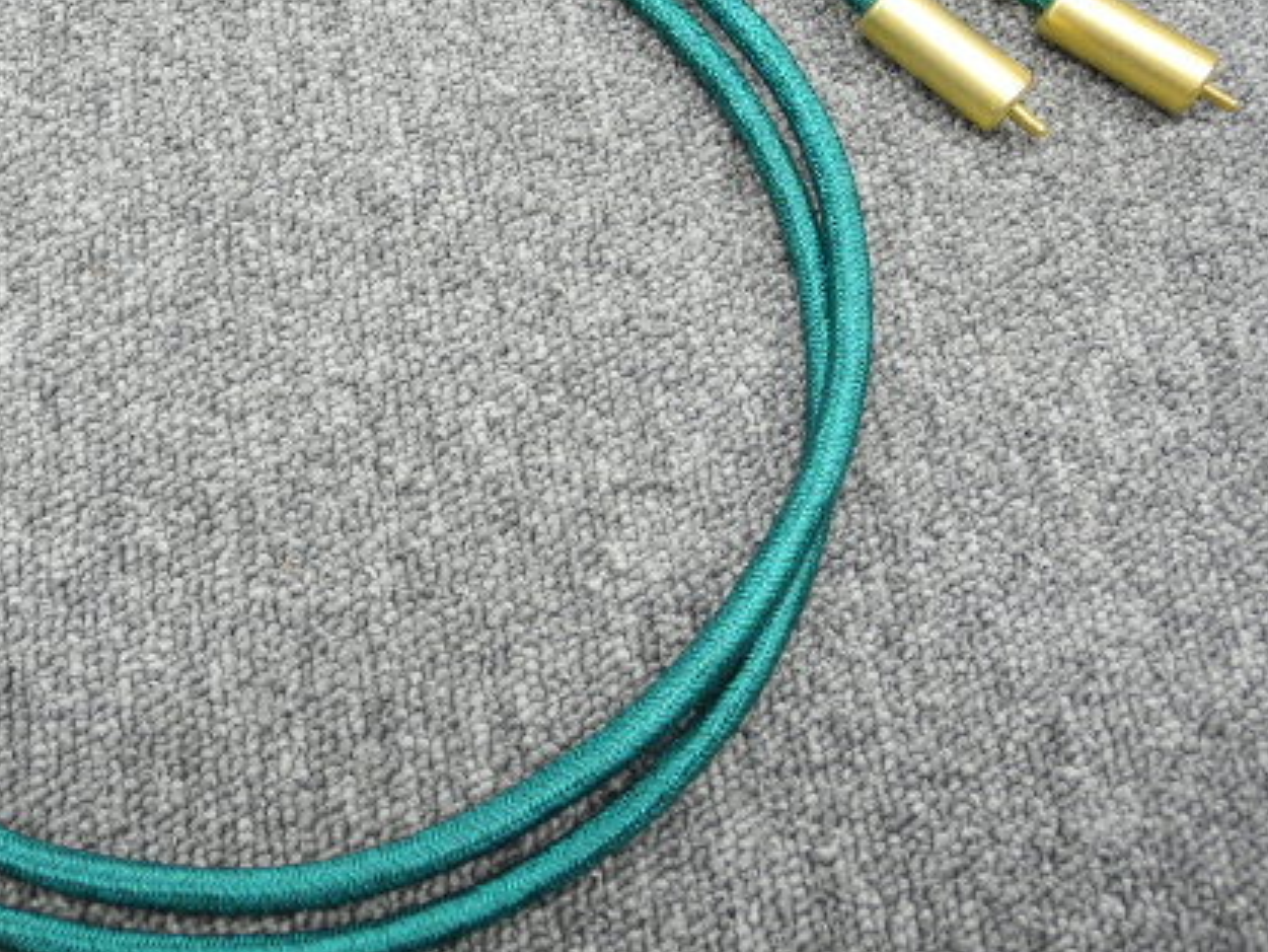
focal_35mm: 43
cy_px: 325
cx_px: 331
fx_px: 1576
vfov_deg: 33.3
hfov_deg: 42.6
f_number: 2.8
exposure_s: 1/30
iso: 365
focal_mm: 6
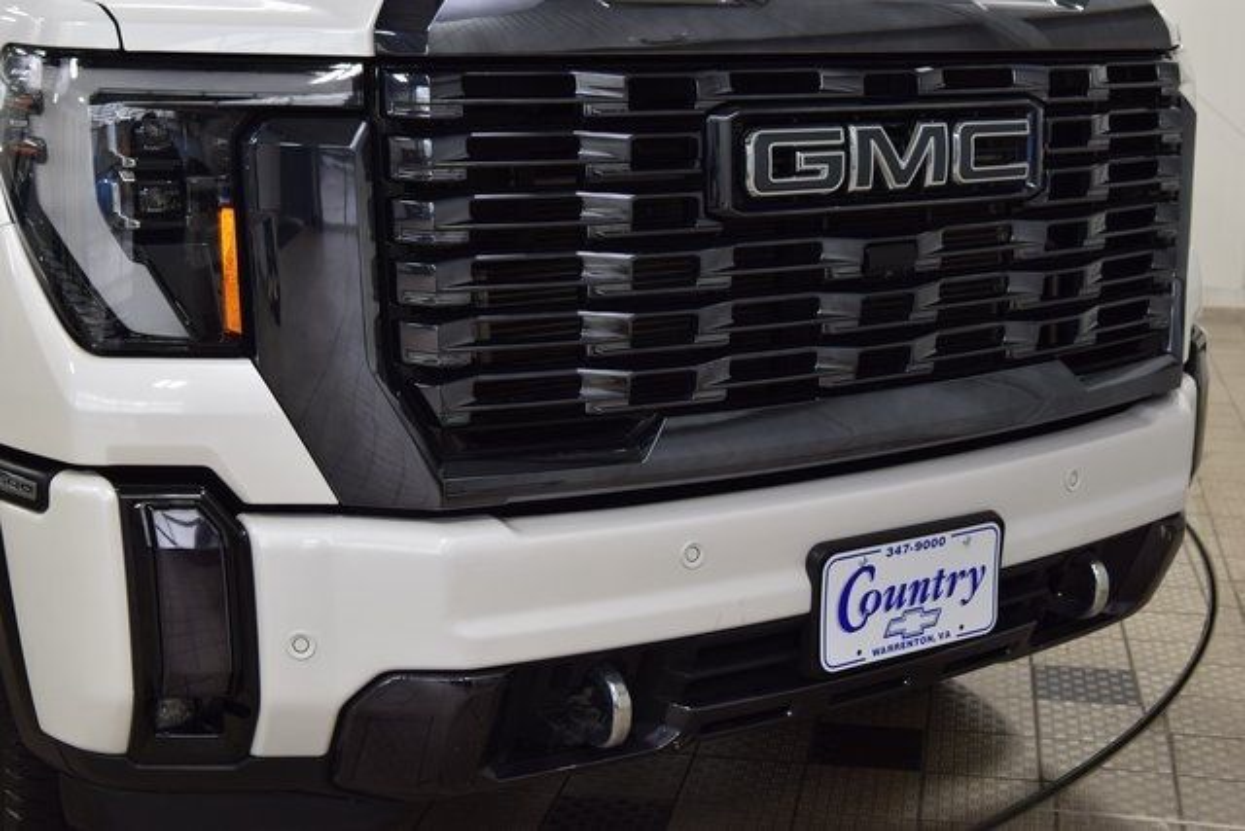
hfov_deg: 37.8
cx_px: 622
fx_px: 1816
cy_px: 416
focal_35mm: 52
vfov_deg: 25.8
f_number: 6.3
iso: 400
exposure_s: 1/20
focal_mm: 35
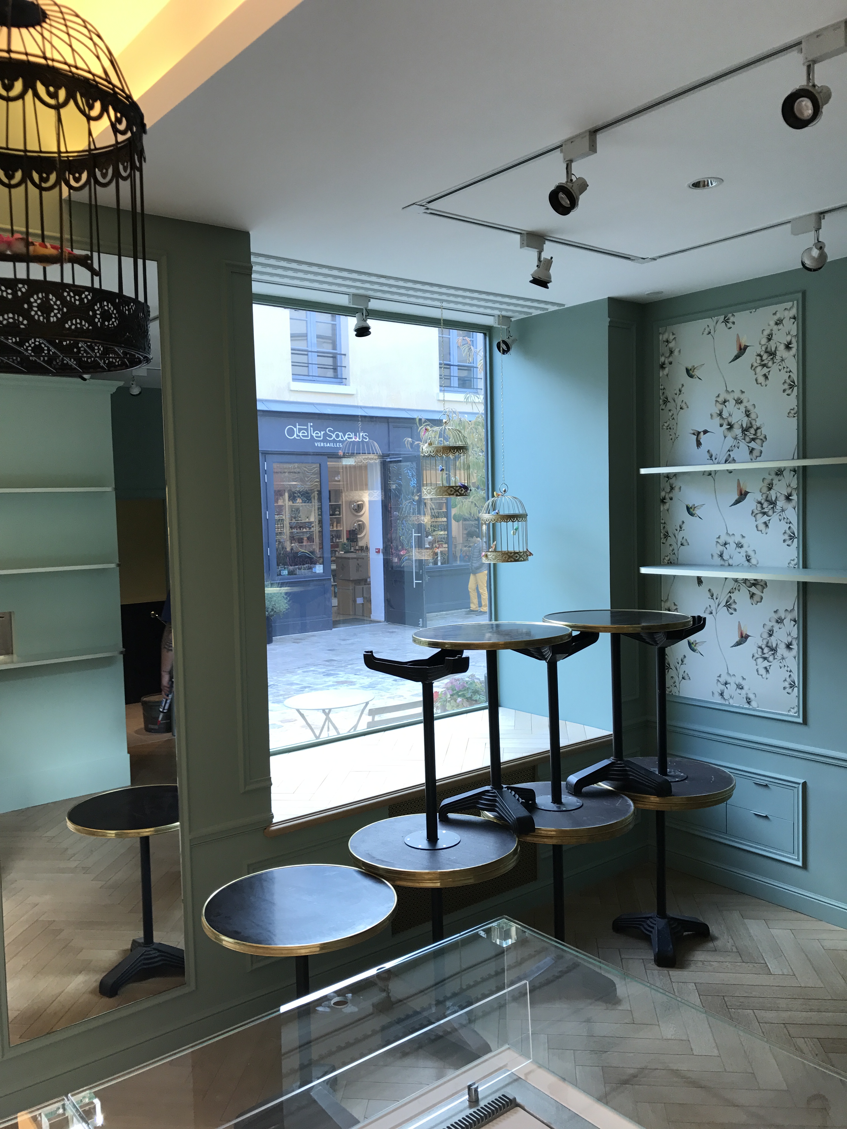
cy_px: 564
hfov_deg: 49.7
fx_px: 913
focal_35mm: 28
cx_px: 424
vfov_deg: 63.4
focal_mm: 3.99
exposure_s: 1/50
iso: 25
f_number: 1.8
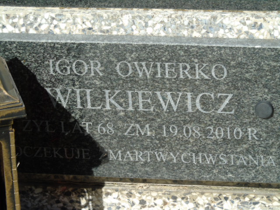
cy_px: 105
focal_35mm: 243
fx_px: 1966
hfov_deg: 8.1
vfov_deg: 6.1
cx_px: 140
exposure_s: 1/320
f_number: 4.8
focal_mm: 43
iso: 80
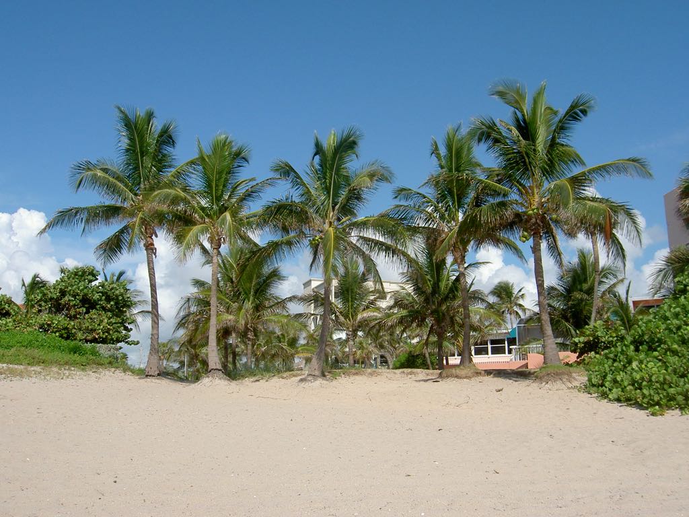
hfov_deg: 54.0
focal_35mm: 34
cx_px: 344
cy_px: 258
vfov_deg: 41.8
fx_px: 677
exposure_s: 1/640
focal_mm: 5.6
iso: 50
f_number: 4.7
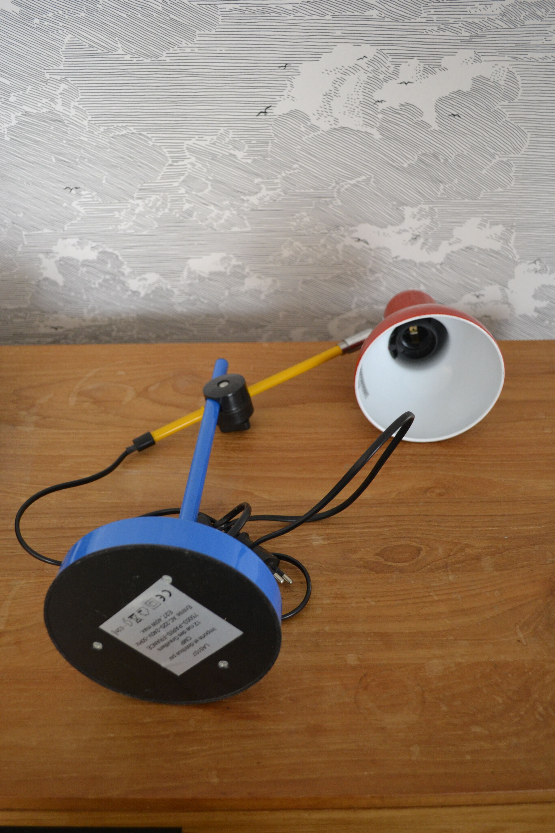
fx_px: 694
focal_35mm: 30
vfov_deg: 61.9
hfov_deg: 43.6
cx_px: 278
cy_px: 416
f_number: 3.8
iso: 1100
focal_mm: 20
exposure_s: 1/60
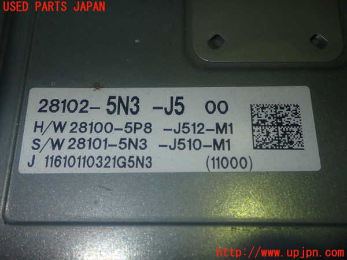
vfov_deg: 32.9
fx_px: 441
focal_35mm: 44
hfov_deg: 42.9
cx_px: 174
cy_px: 130
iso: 200
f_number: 9
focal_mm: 7.84
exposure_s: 1/40
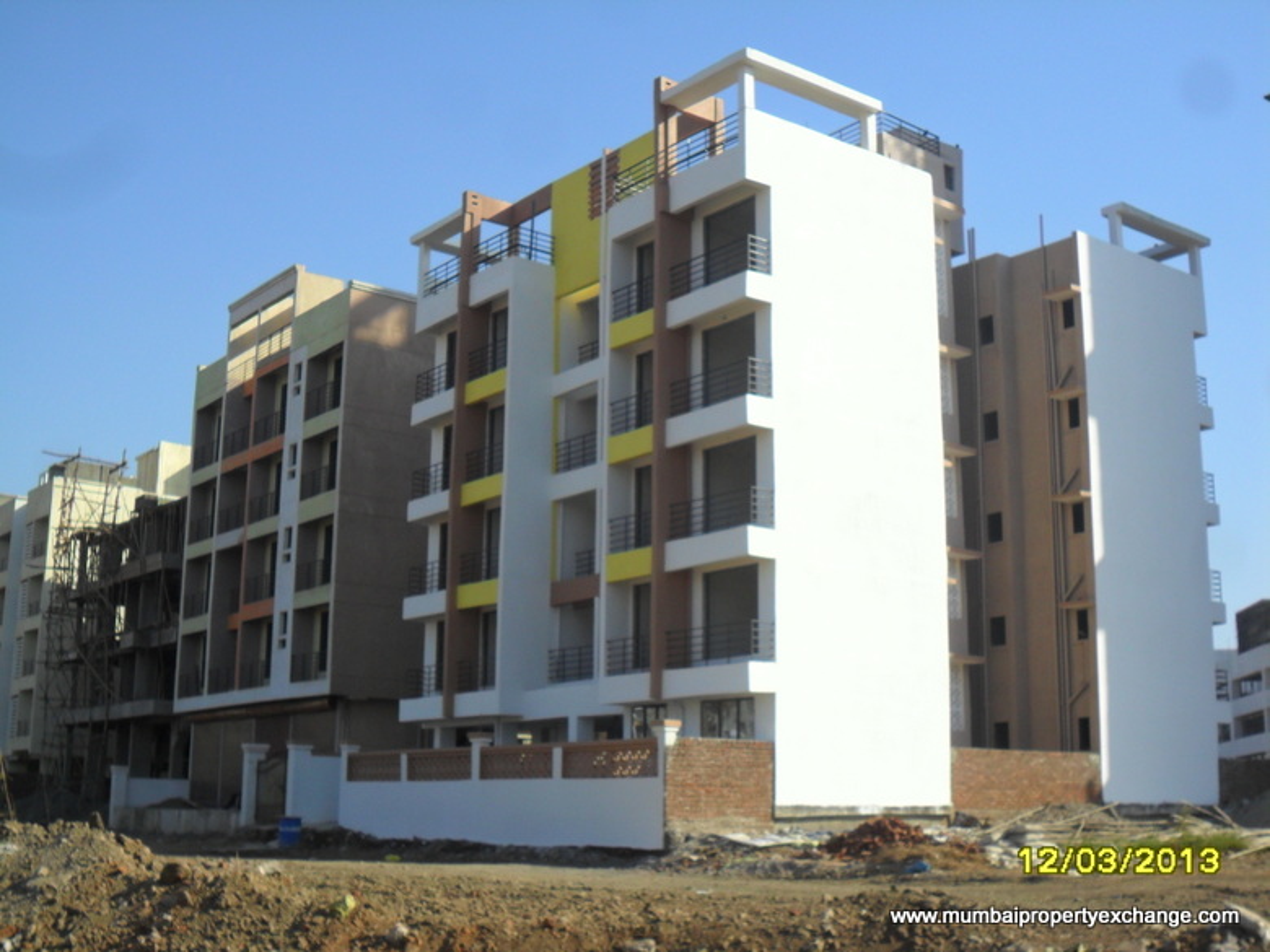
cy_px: 476
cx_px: 635
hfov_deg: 42.9
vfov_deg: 32.9
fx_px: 1614
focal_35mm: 44
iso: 100
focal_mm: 7.8
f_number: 4.5
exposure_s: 1/750
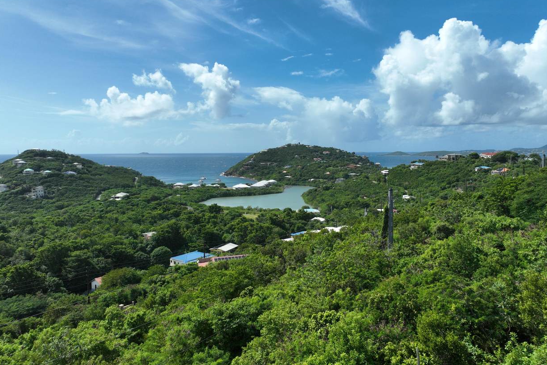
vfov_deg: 49.6
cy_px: 179
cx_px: 282
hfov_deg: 69.4
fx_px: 395
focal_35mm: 26
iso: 110
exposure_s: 1/2500
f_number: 2.8
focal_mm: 12.29
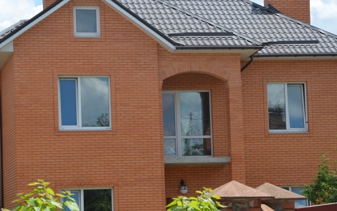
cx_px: 150
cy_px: 116
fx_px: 1249
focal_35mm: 136
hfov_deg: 15.4
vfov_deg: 9.6
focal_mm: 58
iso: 100
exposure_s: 1/250
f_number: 8
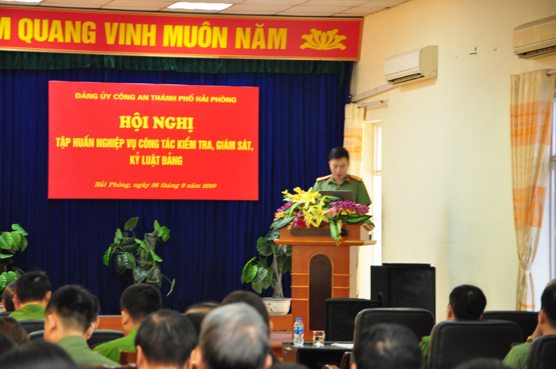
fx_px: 2129
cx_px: 278
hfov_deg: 14.9
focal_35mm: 138
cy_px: 184
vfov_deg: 9.9
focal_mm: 92
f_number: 5.6
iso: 400
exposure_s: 1/8
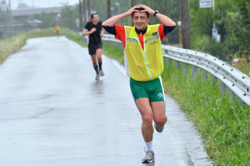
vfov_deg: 5.2
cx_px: 121
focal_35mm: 264
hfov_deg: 7.8
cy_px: 84
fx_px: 1830
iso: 640
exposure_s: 1/200
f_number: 8
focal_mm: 170
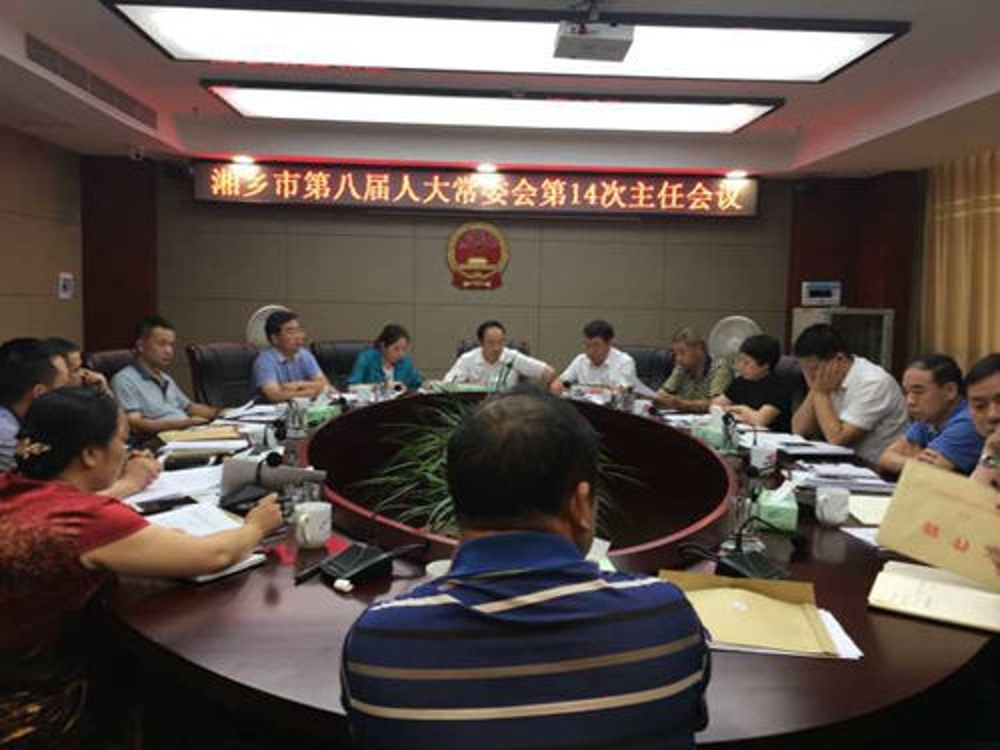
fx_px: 838
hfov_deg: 61.7
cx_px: 500
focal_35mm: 29
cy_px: 375
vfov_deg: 48.2
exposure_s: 1/33
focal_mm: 4.15
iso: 50
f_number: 2.2
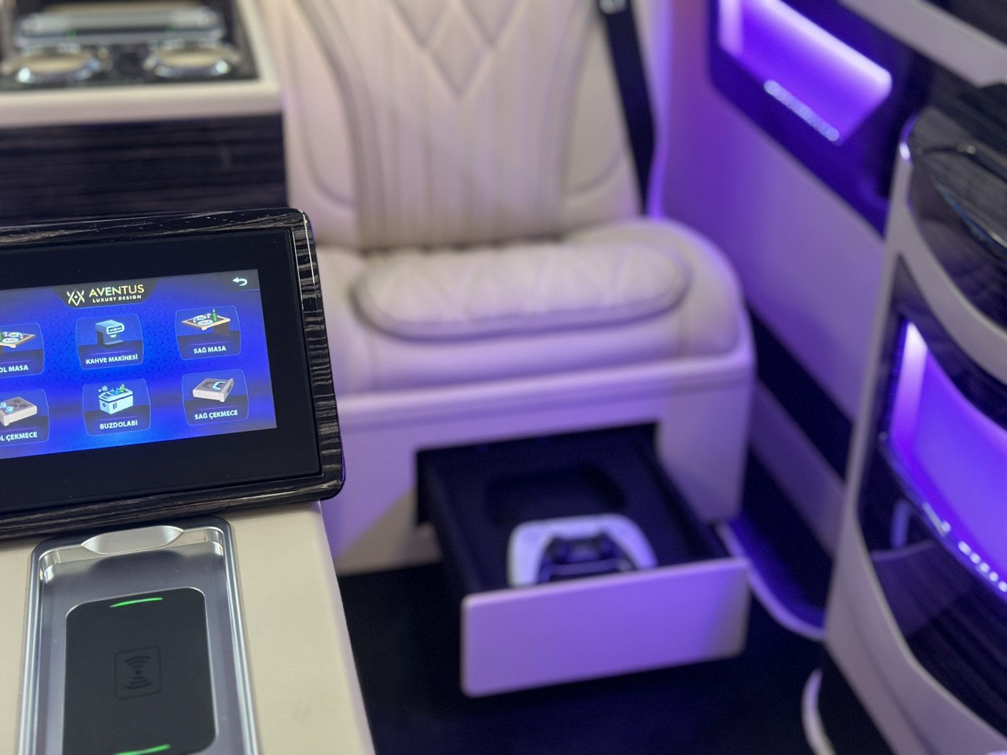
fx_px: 1396
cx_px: 504
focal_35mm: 48
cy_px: 378
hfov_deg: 39.7
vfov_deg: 30.3
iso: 320
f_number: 1.78
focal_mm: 6.86
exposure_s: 1/60
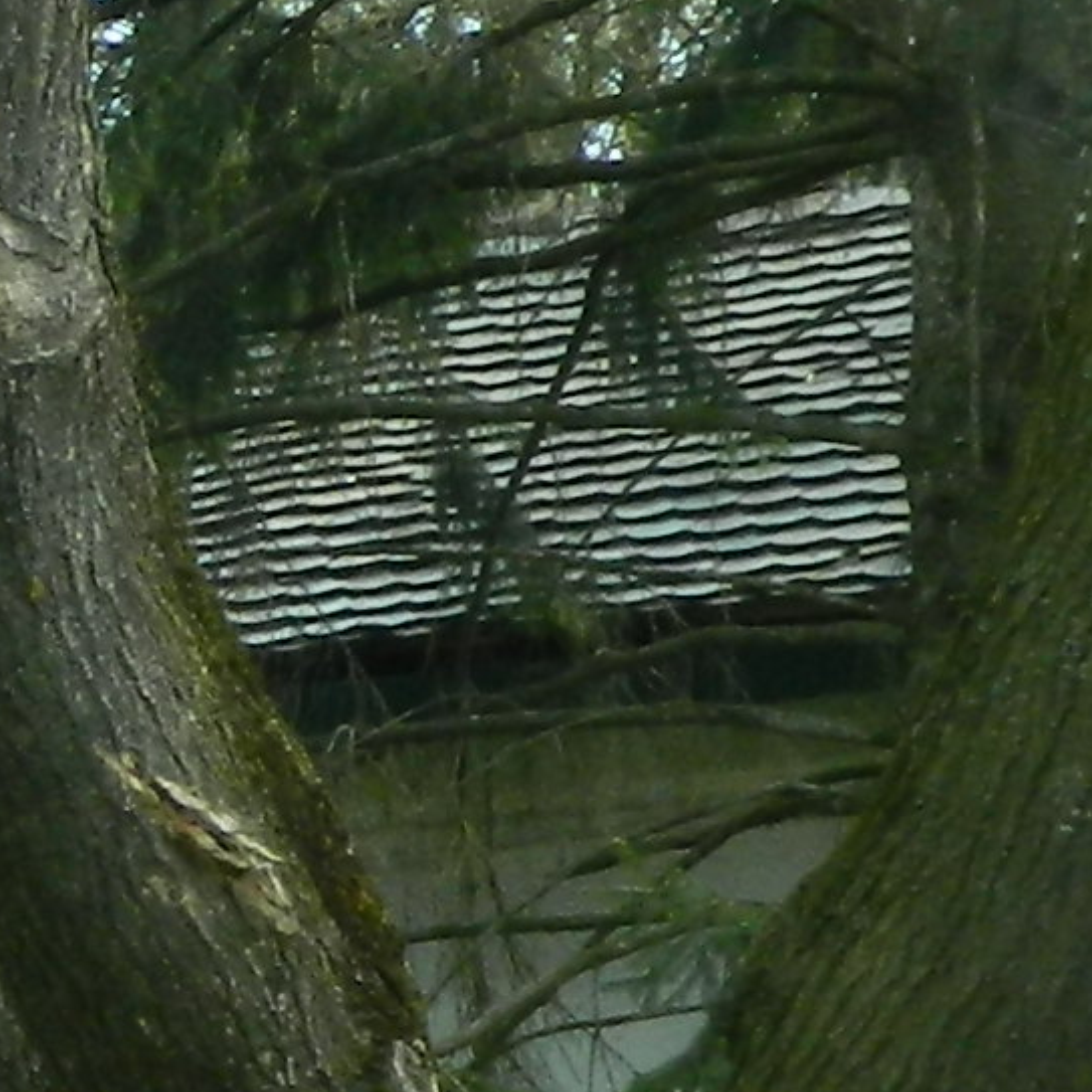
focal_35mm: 218
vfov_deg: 8.0
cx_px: -1599
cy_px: 1098
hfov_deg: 7.5
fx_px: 7780
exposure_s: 1/320
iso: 110
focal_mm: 5.6
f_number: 3.2
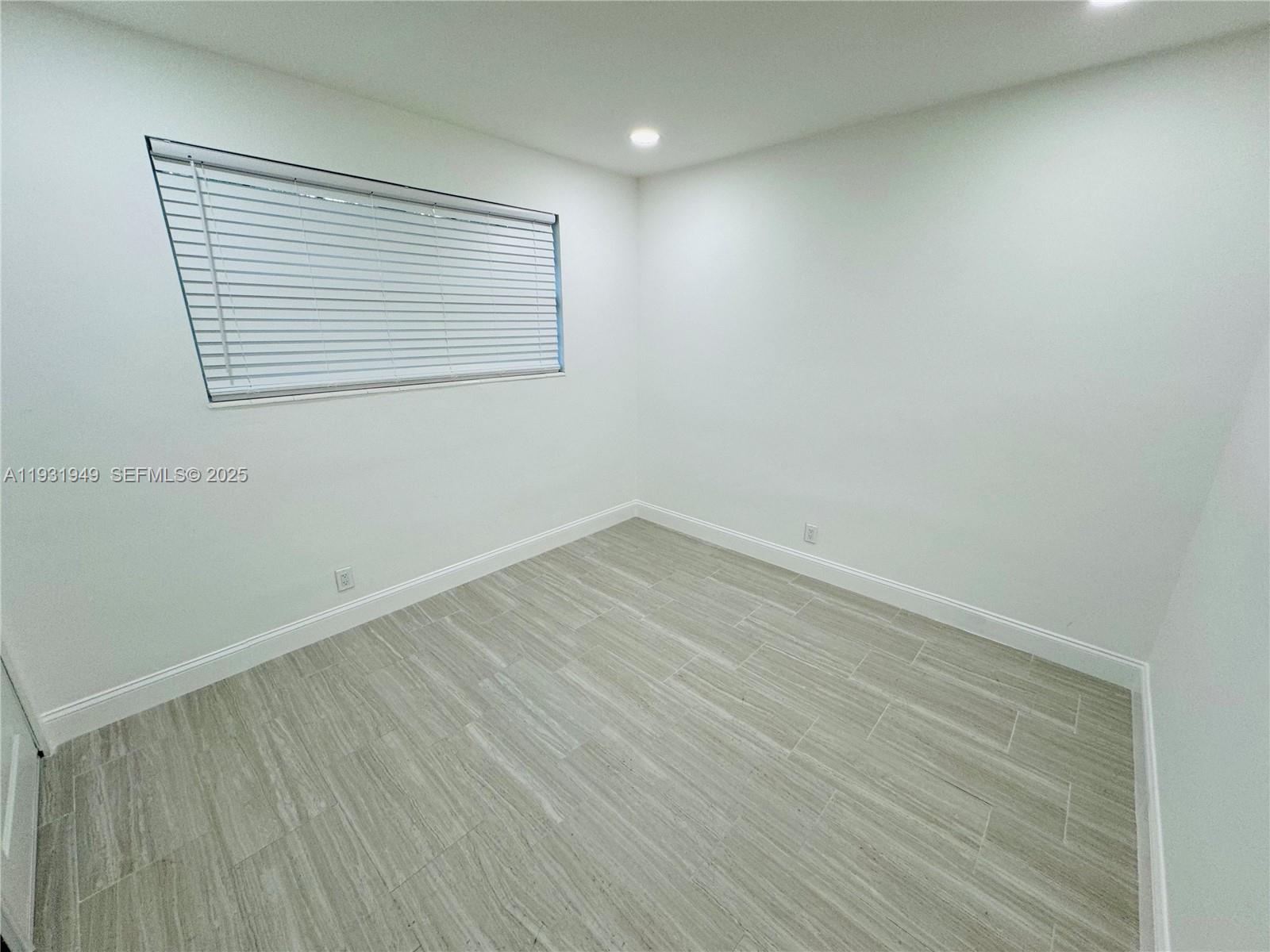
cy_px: 476
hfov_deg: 102.1
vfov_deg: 85.7
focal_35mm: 14
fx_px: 514
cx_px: 635
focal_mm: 2.22
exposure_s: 1/120
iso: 100
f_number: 2.2
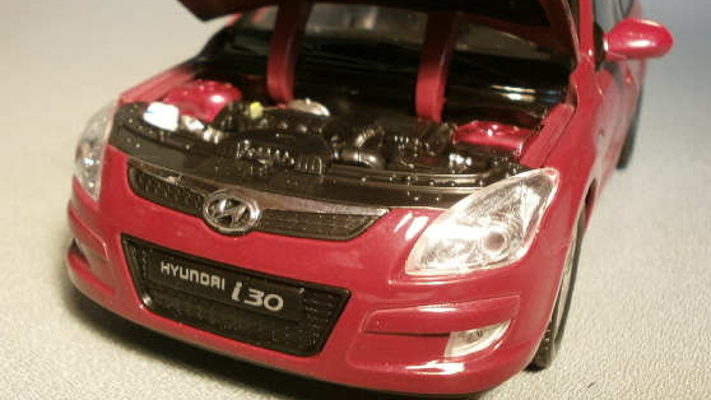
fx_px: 754
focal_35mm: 40
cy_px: 157
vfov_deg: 29.6
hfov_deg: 50.4
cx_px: 326
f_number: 3.1
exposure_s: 1/25
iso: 125
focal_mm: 5.8
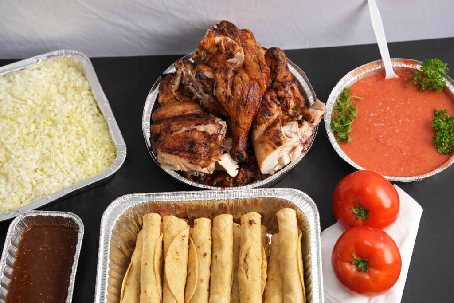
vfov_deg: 19.5
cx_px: 227
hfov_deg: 28.8
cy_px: 152
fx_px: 883
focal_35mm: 70
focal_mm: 70
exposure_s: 1/250
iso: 100
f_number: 4.5
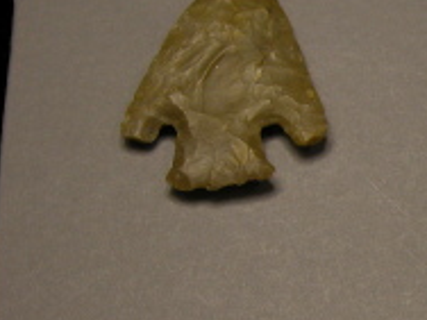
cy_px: 367
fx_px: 2553
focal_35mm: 207
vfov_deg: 7.1
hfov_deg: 9.4
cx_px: 502
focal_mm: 19.9
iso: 100
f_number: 3.4
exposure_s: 1/27.8
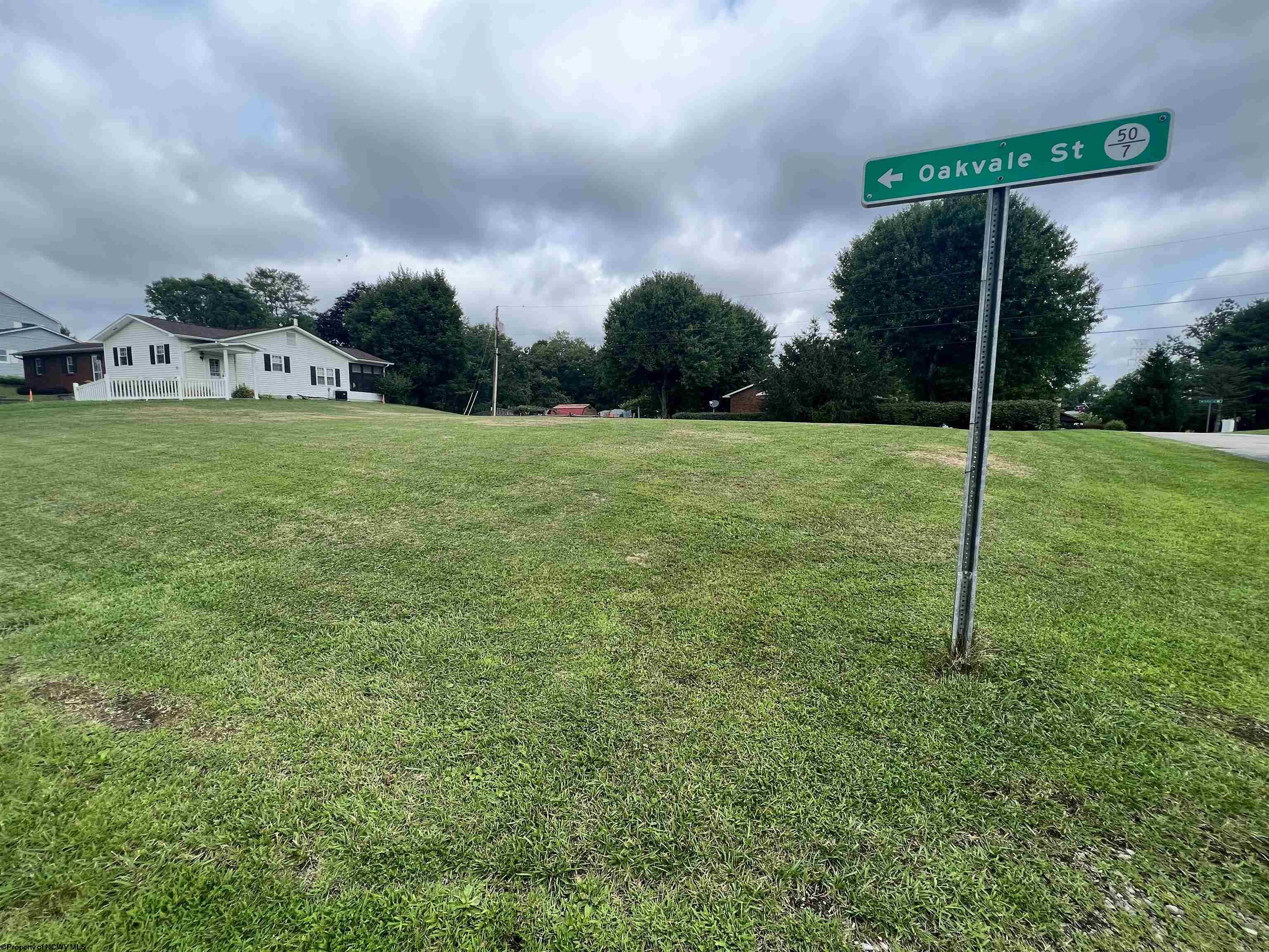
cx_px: 634
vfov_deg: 89.9
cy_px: 476
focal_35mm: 13
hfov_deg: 106.2
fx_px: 477
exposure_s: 1/649
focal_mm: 1.57
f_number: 1.8
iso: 32
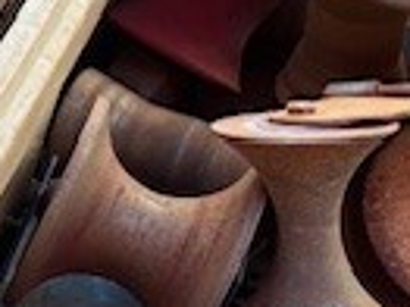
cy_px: 16
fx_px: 1503
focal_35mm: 127
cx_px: -526
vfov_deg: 11.6
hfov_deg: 12.6
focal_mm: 5.1
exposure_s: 1/477
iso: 50
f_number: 1.6
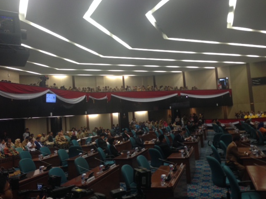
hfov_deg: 53.9
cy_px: 98
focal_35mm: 34
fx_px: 261
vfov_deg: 41.8
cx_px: 134
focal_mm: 4.12
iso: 125
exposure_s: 1/20
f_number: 2.4
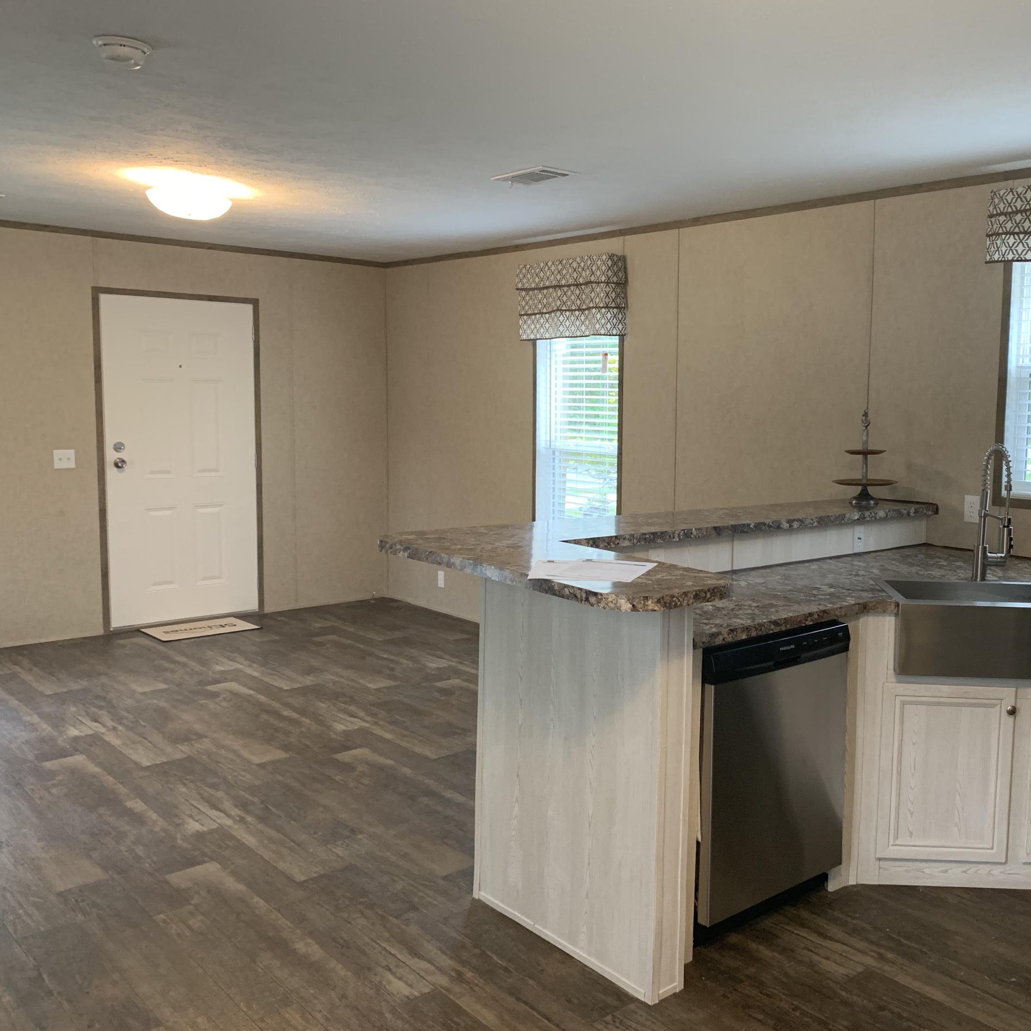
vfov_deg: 52.5
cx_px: 658
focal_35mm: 31
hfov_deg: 51.9
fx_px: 1045
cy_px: 511
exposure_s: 1/60
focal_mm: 4.25
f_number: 1.8
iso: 200
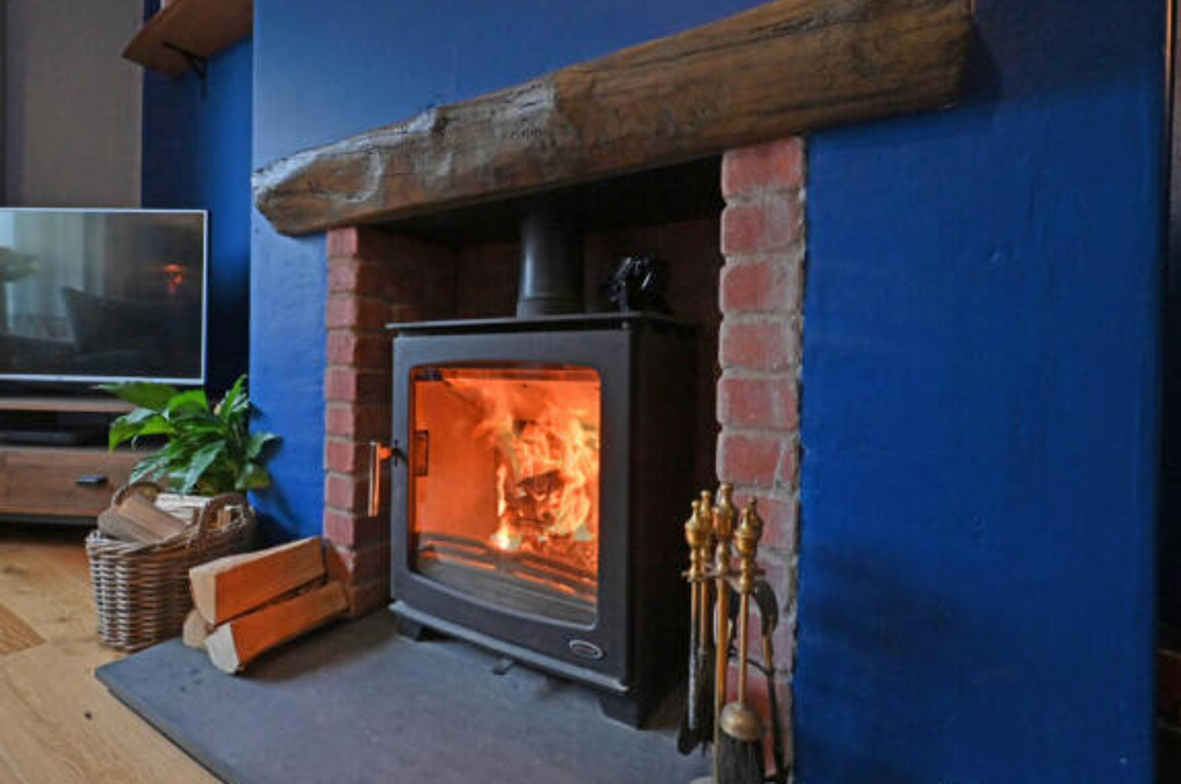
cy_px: 372
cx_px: 527
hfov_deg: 96.4
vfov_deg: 73.5
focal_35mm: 16
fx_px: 524
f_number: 18
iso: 2500
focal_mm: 14
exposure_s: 1/40
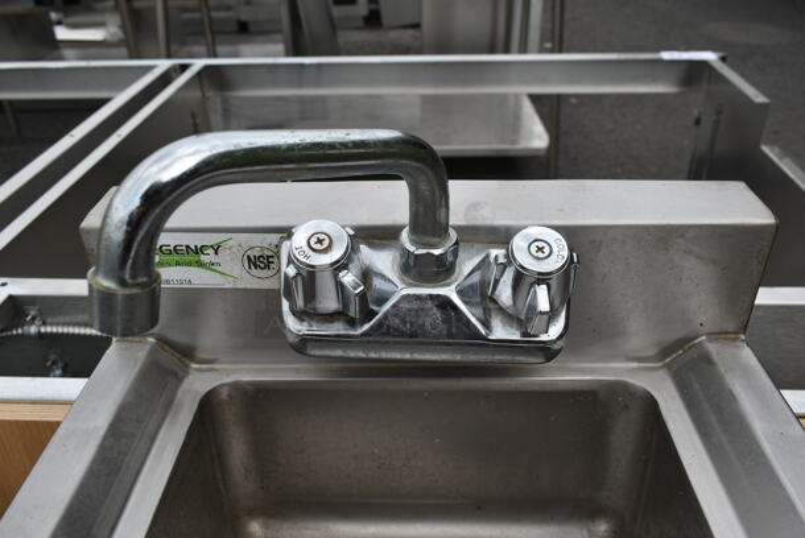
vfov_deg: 43.7
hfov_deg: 61.9
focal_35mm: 30
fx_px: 671
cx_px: 402
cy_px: 269
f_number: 8
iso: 100
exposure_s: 1/250
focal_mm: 20
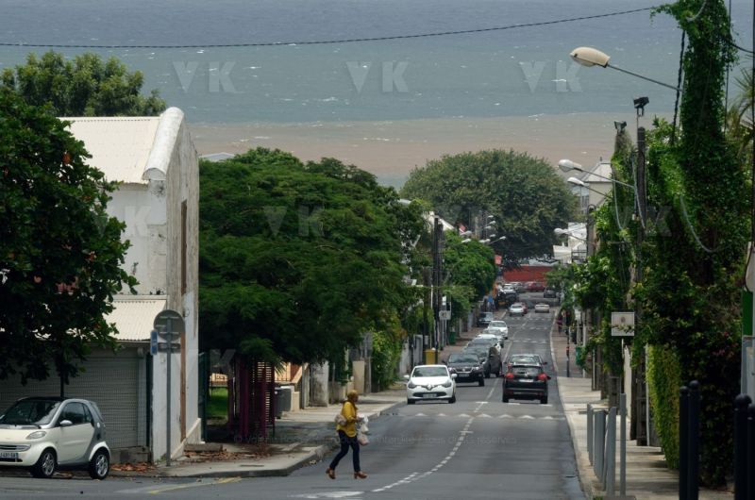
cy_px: 250
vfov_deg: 5.7
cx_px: 378
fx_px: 5023
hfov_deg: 8.6
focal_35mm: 240
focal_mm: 160
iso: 200
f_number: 11
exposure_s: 1/640
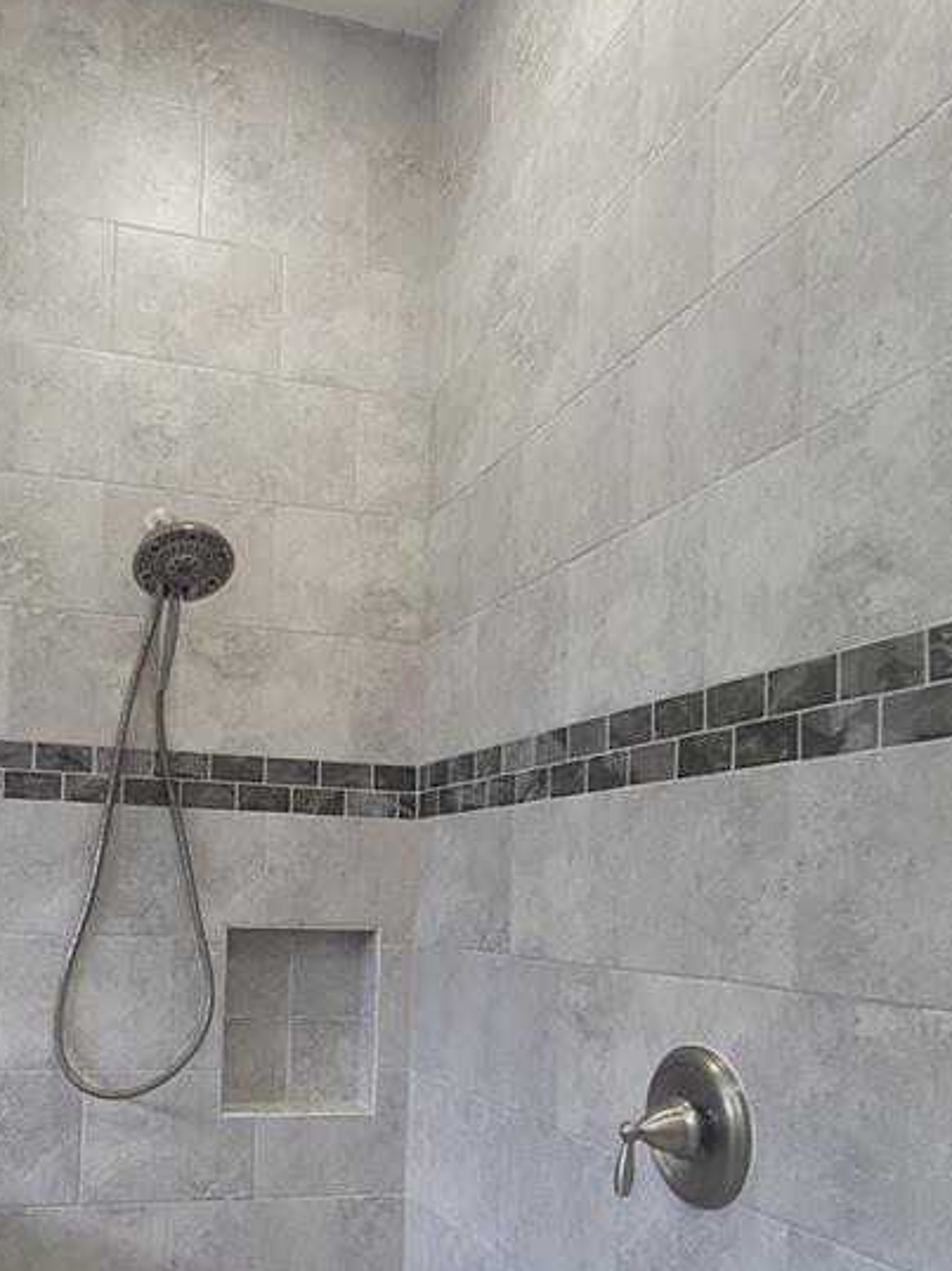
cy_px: 860
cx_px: 255
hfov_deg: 46.7
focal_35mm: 29
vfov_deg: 60.1
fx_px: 1064
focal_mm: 2.2
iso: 125
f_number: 2.2
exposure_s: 1/20
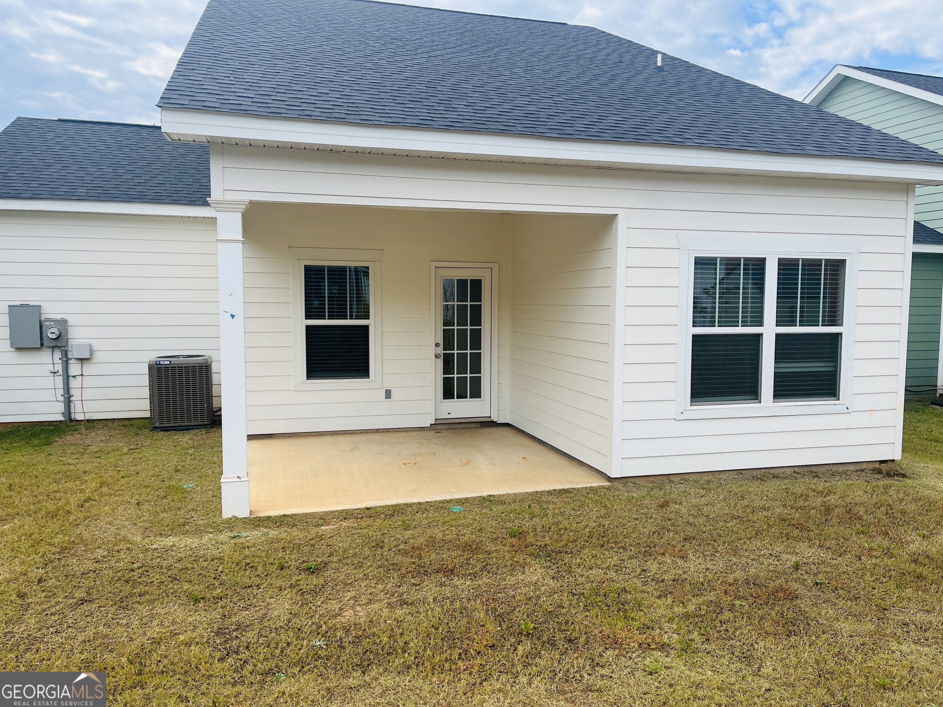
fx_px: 708
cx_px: 472
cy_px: 354
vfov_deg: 53.1
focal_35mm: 26
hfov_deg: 67.3
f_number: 1.6
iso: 50
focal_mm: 5.1
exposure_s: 1/1497
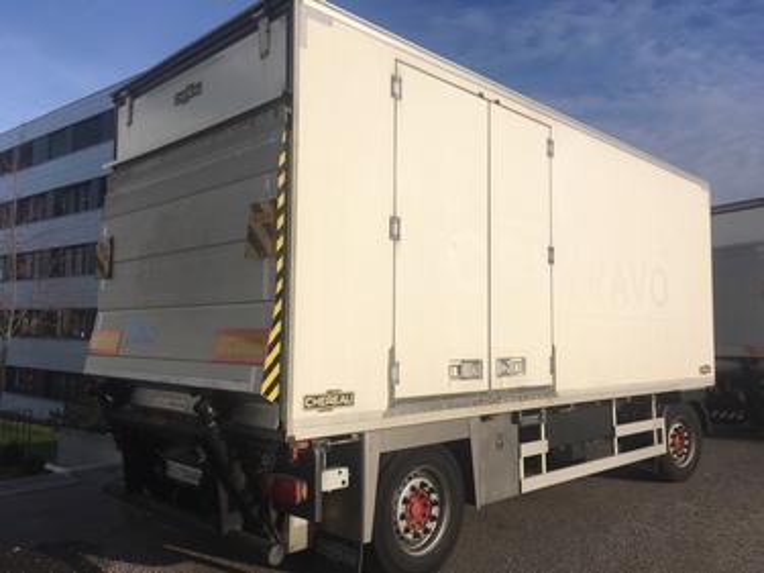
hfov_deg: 61.7
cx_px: 382
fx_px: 640
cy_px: 286
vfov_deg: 48.2
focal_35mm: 29
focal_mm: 4.15
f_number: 2.2
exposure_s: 1/1972
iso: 25
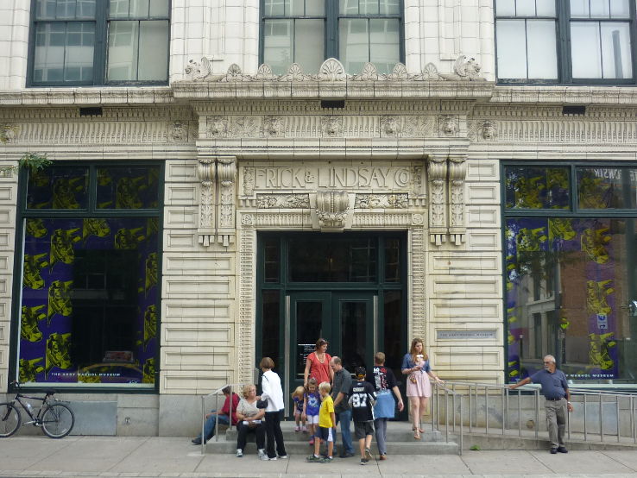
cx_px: 318
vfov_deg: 34.4
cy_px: 239
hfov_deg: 44.8
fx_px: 773
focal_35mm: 42
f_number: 2.8
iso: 80
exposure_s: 1/125
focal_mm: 5.5
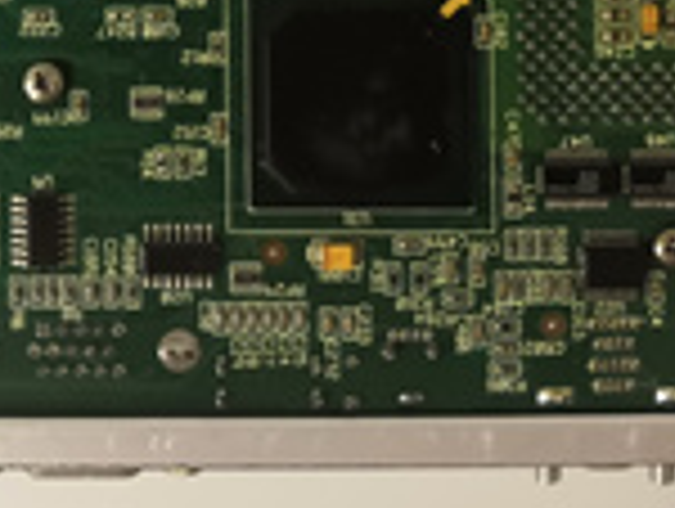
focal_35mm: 90
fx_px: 1758
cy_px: -151
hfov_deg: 21.6
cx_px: 184
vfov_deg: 15.7
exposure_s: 1/100
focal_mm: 3.95
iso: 640
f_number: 1.8
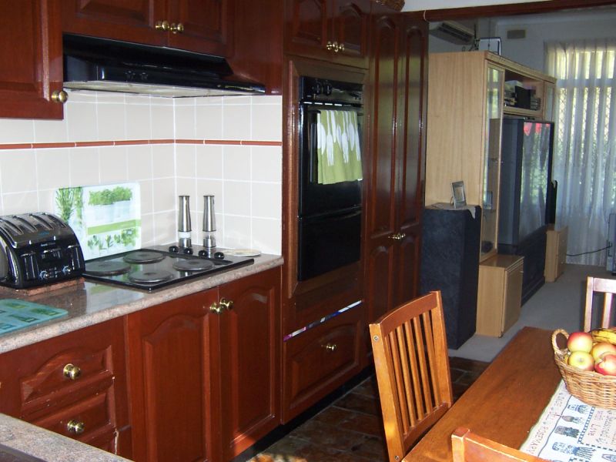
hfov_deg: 51.4
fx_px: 641
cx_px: 308
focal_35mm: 36
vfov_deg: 39.7
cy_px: 231
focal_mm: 5.6
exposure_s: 1/60
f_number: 2.8
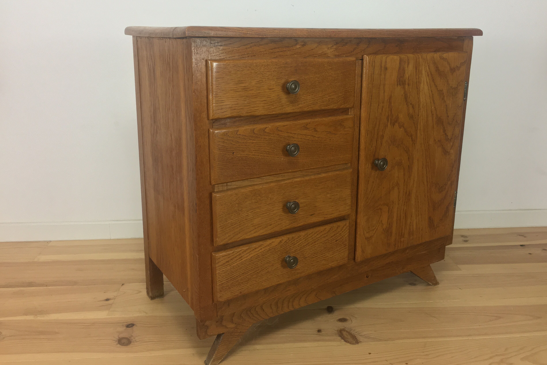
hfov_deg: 58.7
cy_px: 155
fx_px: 486
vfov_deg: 41.0
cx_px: 288
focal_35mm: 32
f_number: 2.2
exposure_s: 1/33
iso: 50
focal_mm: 4.15
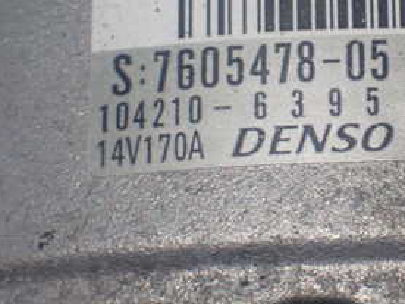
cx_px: 392
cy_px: 47
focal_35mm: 178
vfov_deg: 8.3
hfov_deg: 11.0
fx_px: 2083
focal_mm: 14.62
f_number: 4.3
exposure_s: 1/50
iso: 800
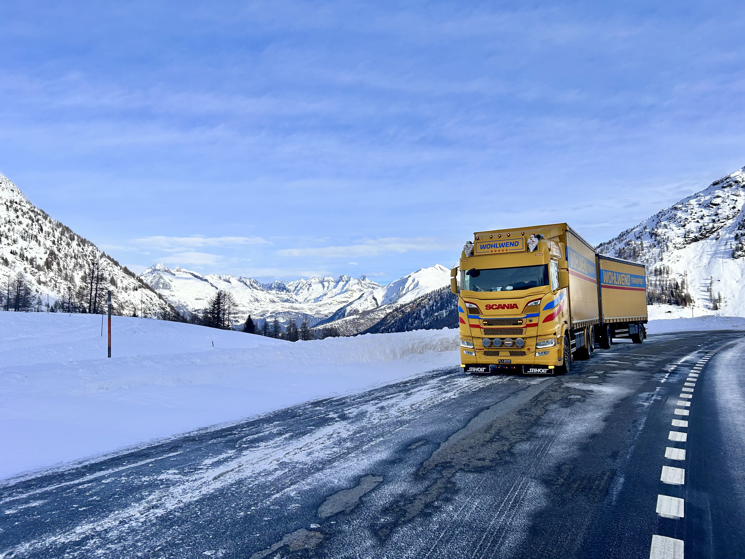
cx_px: 372
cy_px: 280
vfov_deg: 53.1
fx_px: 560
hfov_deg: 67.3
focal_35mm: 26
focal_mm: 5.7
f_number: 1.5
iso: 50
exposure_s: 1/6993
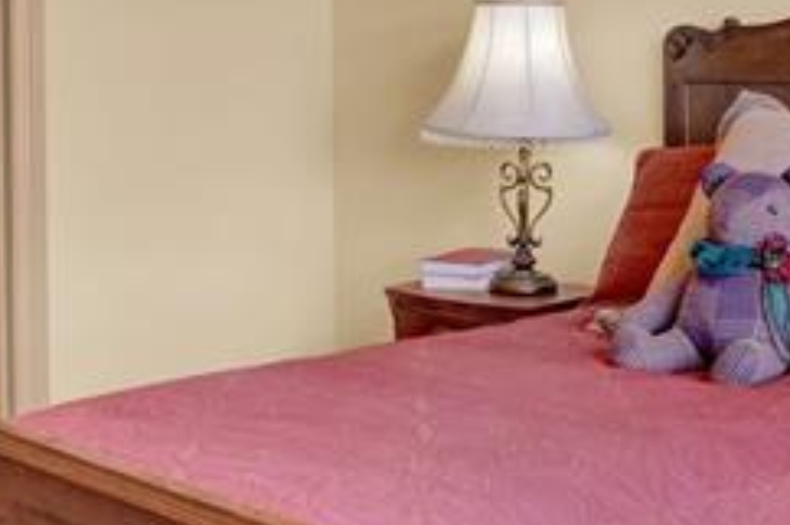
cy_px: 49
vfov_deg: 18.6
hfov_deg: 28.1
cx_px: 437
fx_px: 1579
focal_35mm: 72
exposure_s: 1/50
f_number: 8
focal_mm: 17
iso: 400
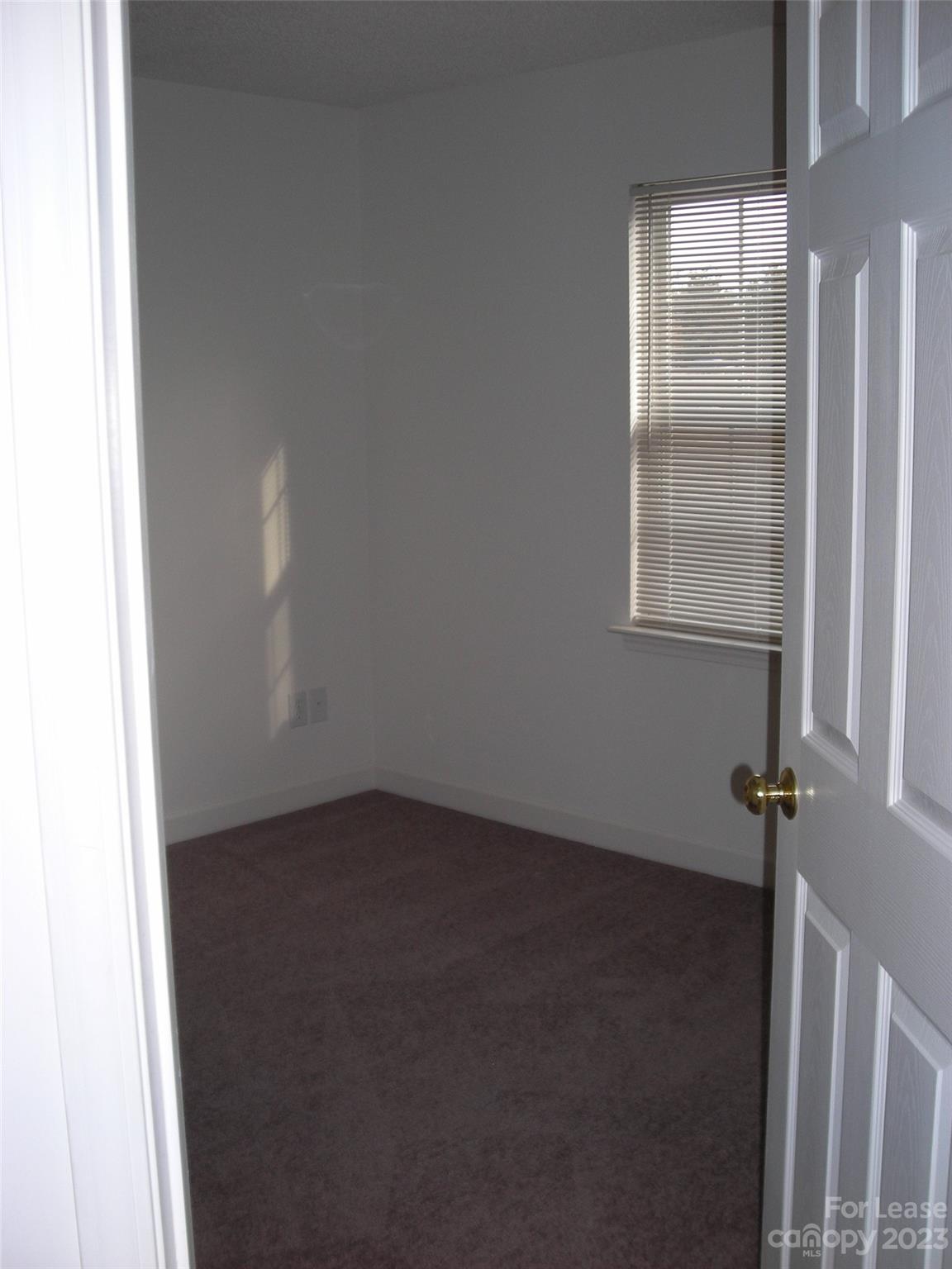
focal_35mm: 38
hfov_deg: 37.7
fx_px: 1393
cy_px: 634
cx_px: 476
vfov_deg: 49.0
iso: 61
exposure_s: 1/60
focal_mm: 6.3
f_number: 3.2
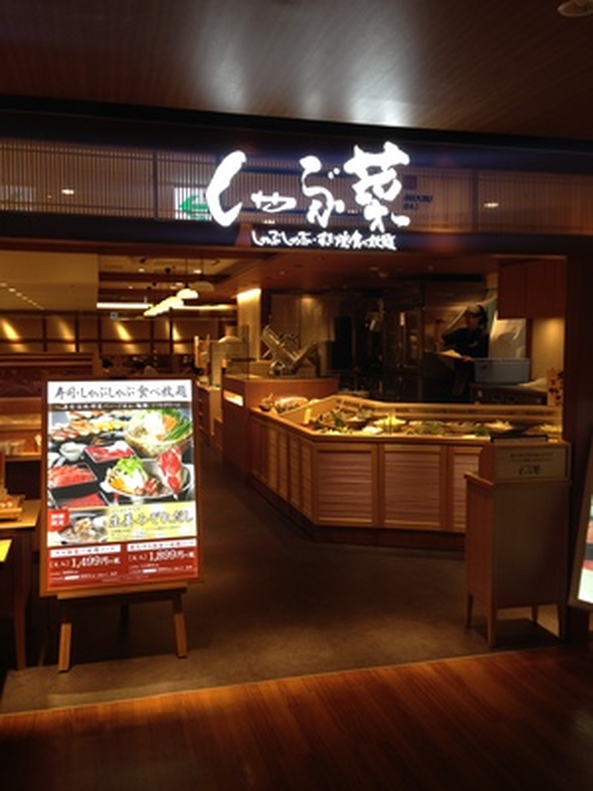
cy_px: 396
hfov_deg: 42.9
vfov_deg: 55.4
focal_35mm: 33
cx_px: 296
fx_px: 754
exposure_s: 1/40
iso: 50
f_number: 2.4
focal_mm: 4.12
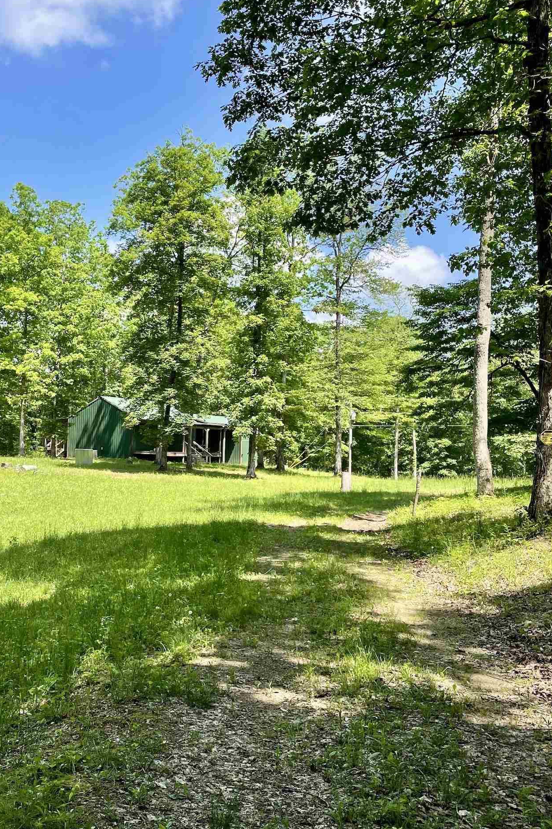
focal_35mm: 37
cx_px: 168
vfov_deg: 51.9
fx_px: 851
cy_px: 412
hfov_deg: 35.5
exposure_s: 1/1304
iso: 32
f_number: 1.6
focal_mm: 4.2
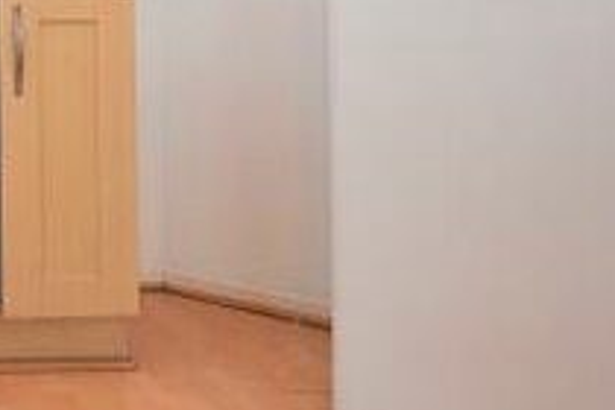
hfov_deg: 29.8
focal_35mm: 50
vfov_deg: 25.2
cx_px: -223
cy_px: -32
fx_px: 854
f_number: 5.6
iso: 720
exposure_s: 1/125
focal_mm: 10
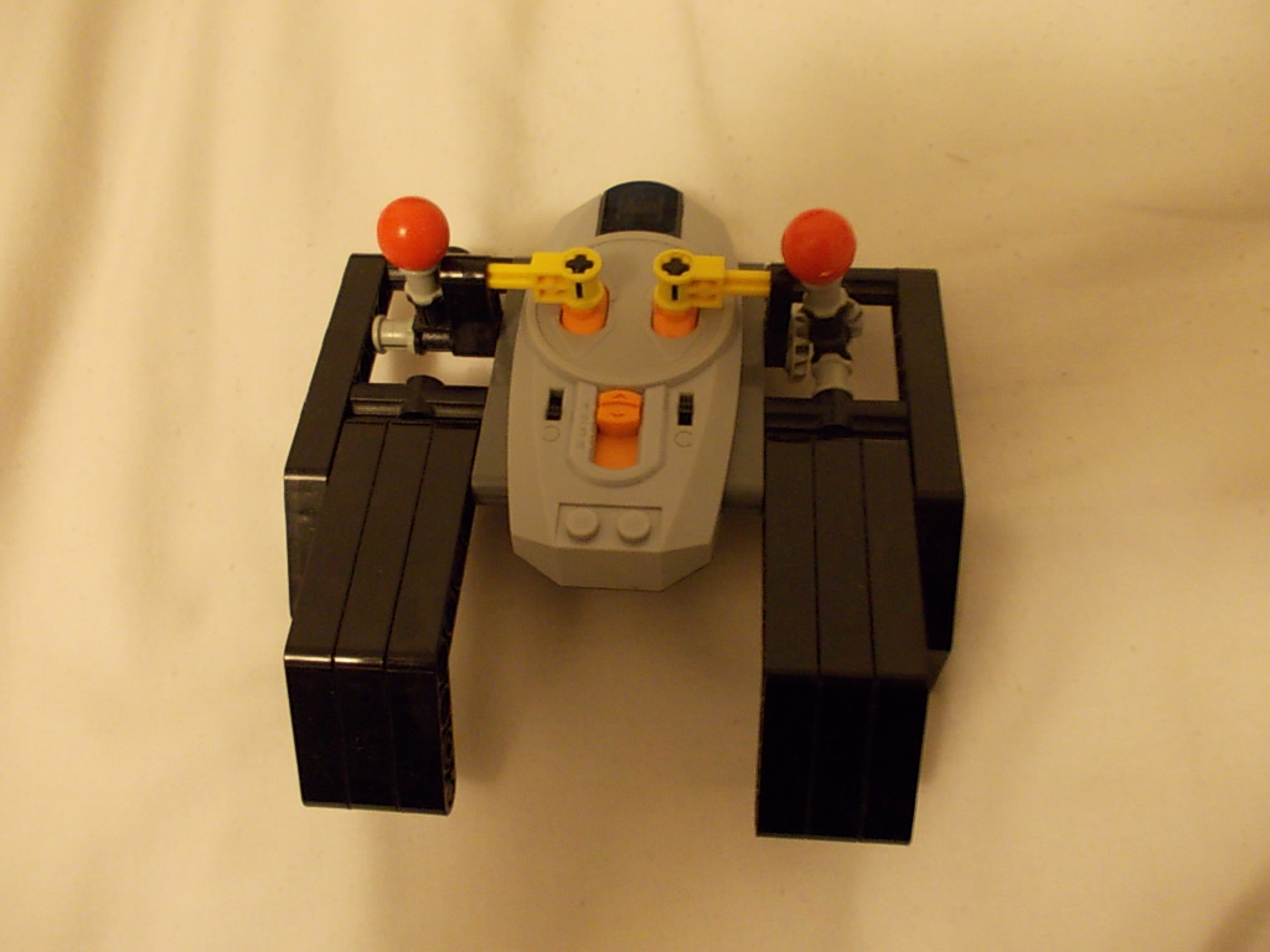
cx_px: 635
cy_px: 476
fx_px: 1027
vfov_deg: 49.7
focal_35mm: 28
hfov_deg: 63.4
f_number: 2.7
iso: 250
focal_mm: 4
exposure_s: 1/4
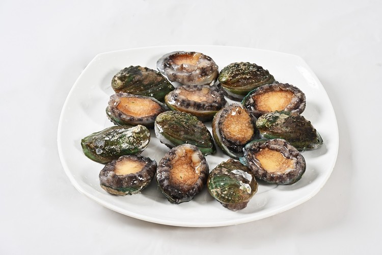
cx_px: 191
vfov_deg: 11.4
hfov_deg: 17.1
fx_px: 1273
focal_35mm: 120
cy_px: 128
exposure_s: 1/160
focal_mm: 120
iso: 200
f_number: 14
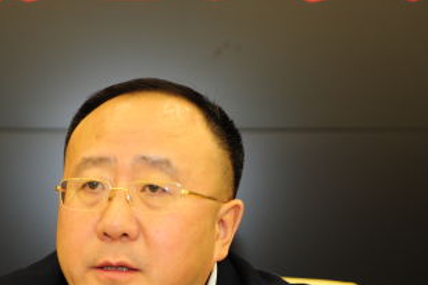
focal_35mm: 143
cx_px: 175
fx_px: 1699
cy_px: 358
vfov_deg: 9.4
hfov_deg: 14.3
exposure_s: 1/60
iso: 400
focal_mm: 55
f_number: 2.8
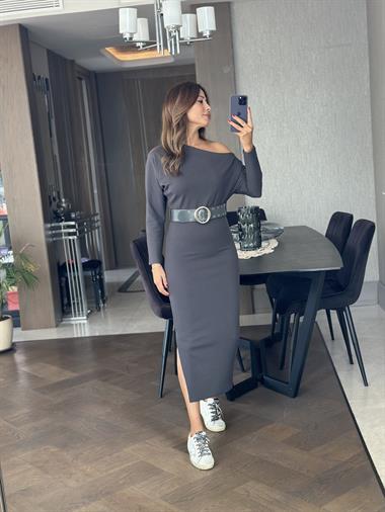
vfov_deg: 39.6
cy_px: 256
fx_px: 711
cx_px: 192
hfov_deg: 30.3
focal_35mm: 48
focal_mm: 6.86
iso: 125
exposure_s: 1/118
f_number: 1.78
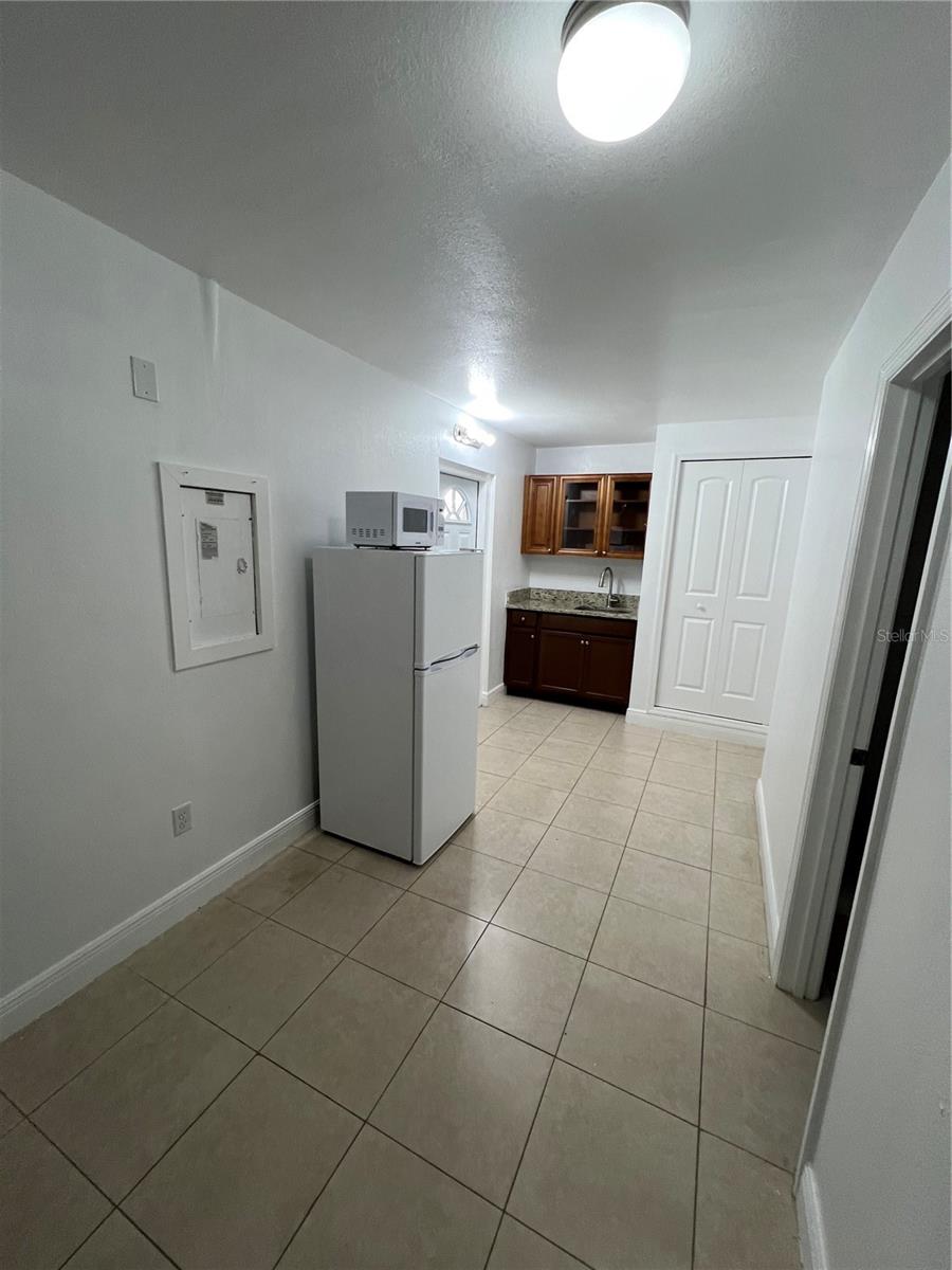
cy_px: 635
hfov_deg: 89.9
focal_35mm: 13
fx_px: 477
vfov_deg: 106.2
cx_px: 476
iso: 160
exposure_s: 1/120
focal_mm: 1.57
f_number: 1.8
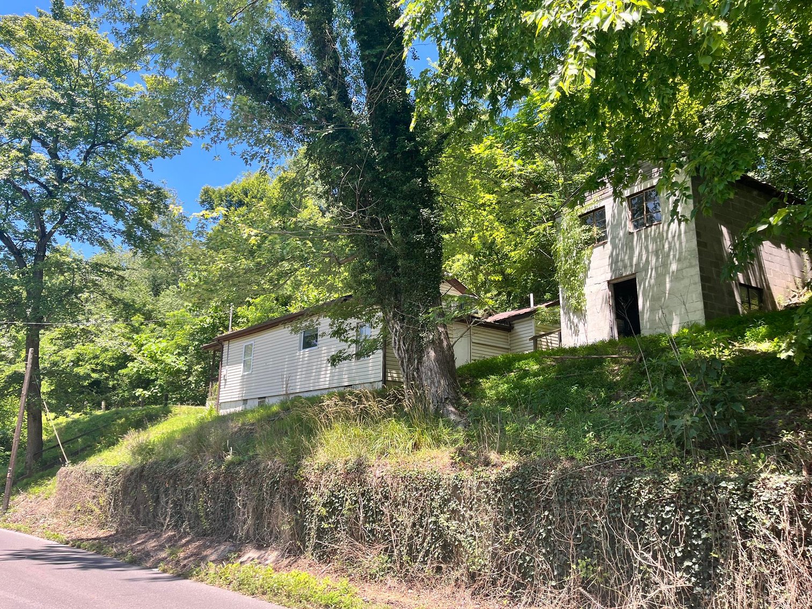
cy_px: 304
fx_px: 610
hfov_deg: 67.3
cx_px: 406
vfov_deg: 53.1
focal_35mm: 26
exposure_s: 1/680
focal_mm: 5.1
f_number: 1.6
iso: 50
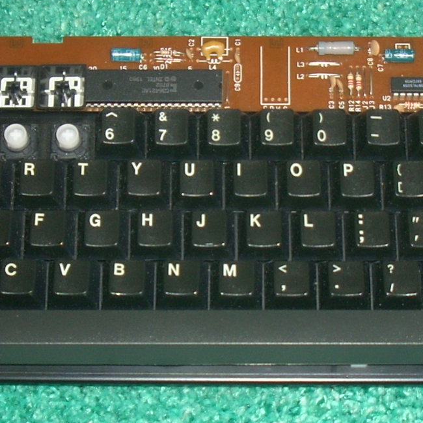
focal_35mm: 103
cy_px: 188
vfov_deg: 16.9
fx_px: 1424
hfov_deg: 16.9
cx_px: 219
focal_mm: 6.2
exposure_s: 1/60
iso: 64
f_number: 2.8
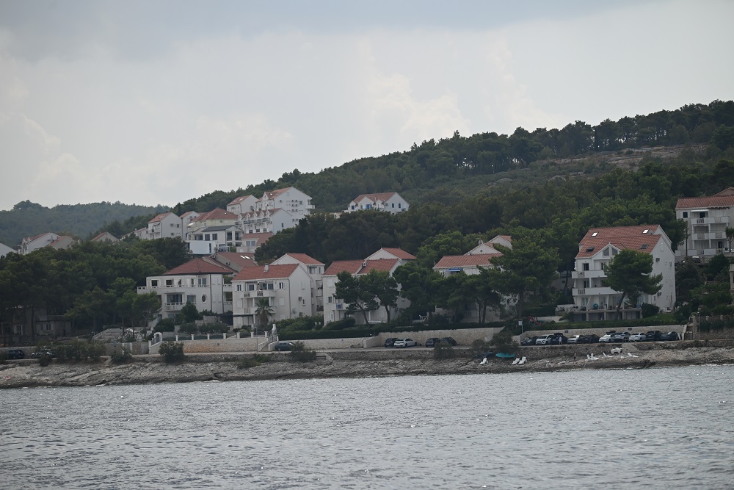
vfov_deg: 9.8
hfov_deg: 14.7
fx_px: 2855
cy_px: 245
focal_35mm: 140
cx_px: 367
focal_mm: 140
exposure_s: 1/1000
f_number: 4.8
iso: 100
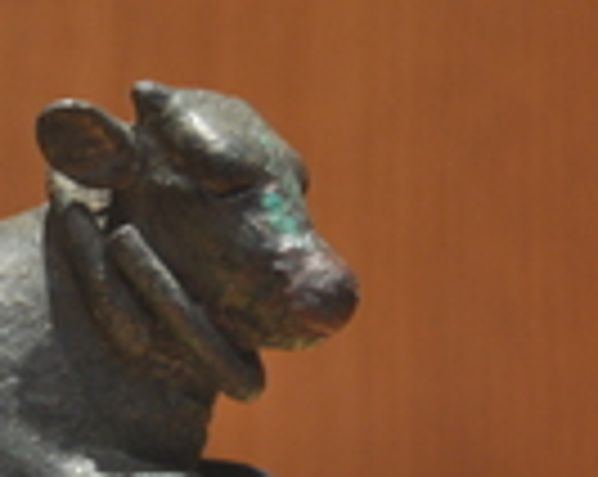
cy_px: 356
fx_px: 16471
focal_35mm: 932
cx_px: -81
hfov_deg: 2.1
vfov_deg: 1.7
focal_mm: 200
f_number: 5.6
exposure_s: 1/20
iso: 500
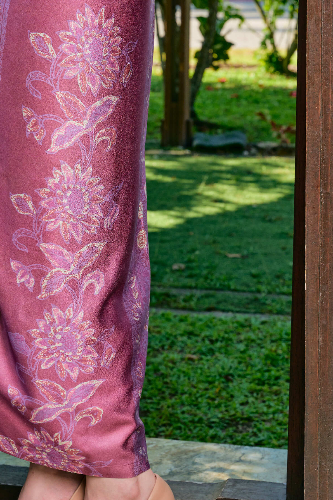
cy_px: 247
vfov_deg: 17.9
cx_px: 91
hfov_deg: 12.0
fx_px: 1581
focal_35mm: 114
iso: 100
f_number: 8
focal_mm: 61
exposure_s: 1/160
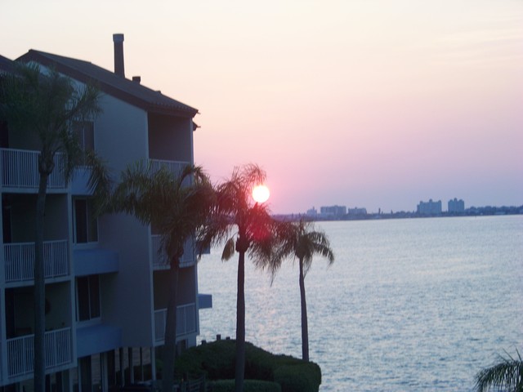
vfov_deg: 12.8
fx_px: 1753
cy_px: 196
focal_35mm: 116
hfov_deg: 17.0
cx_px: 262
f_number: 3.2
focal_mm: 19.3
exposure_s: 1/80
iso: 69
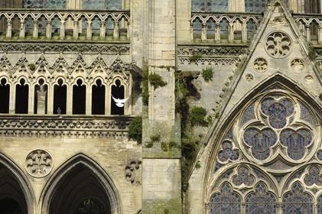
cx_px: 161
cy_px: 107
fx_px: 938
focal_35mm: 105
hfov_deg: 19.5
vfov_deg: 13.0
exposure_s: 1/250
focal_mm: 70
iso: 100
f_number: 7.1
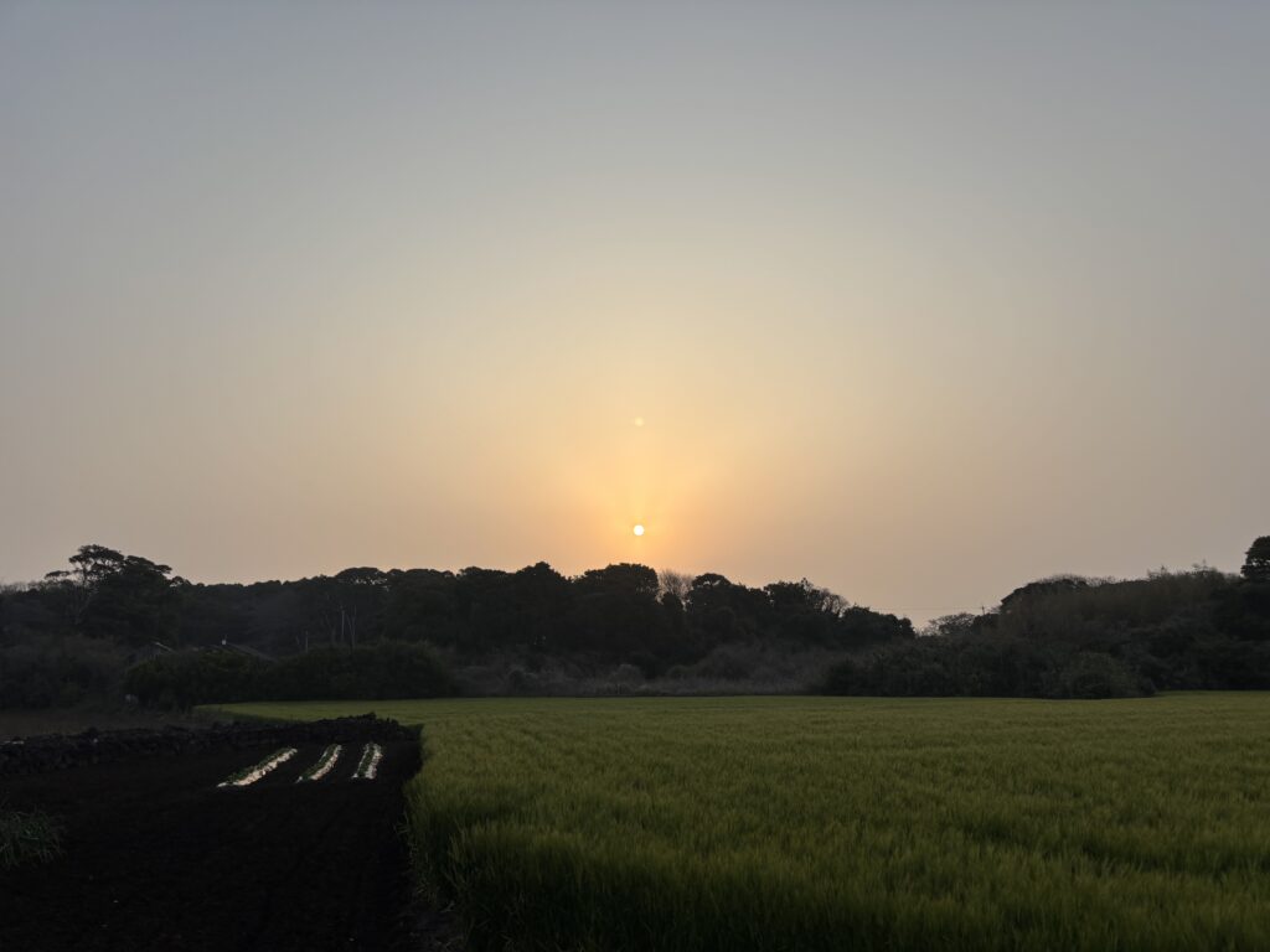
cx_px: 635
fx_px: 954
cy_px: 476
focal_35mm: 26
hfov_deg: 67.3
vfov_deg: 53.1
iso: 50
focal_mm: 5.96
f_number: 1.6
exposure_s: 1/4425
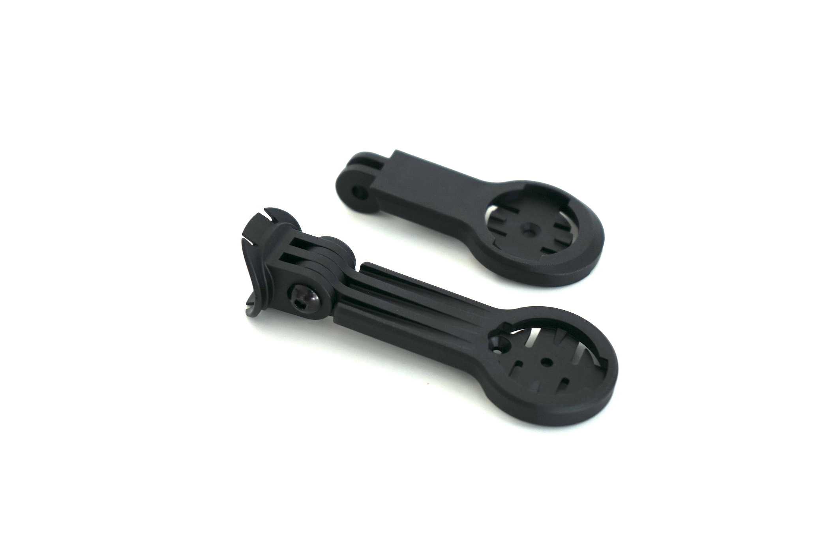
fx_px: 1610
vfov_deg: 19.4
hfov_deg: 28.9
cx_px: 414
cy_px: 276
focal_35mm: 70
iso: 250
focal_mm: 70
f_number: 5.6
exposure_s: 1/80
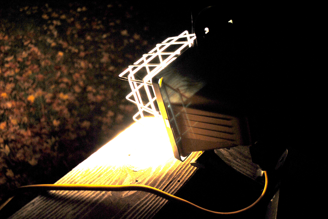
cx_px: 164
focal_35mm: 42
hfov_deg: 46.3
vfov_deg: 32.0
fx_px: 383
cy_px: 110
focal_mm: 28
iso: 280
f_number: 4.5
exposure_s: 1/60
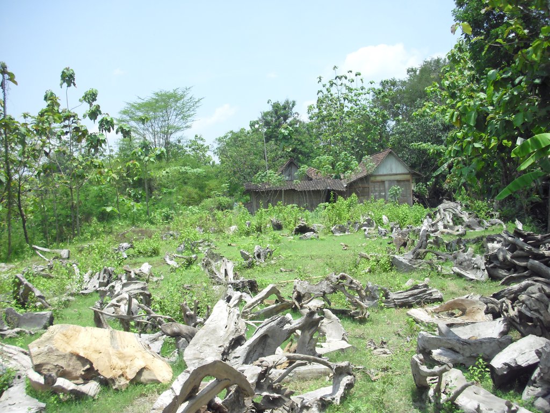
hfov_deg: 49.0
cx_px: 275
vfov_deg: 37.7
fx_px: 604
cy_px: 206
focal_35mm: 38
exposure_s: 1/160
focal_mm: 6.2
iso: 100
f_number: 8
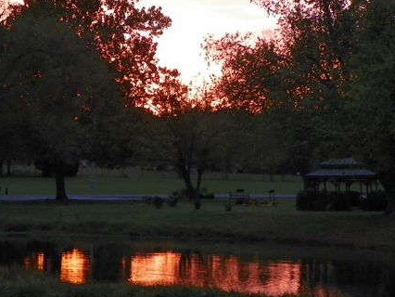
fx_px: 1930
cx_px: 137
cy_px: 51
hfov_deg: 11.7
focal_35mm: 169
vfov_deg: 8.8
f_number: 4
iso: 200
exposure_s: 1/40
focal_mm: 16
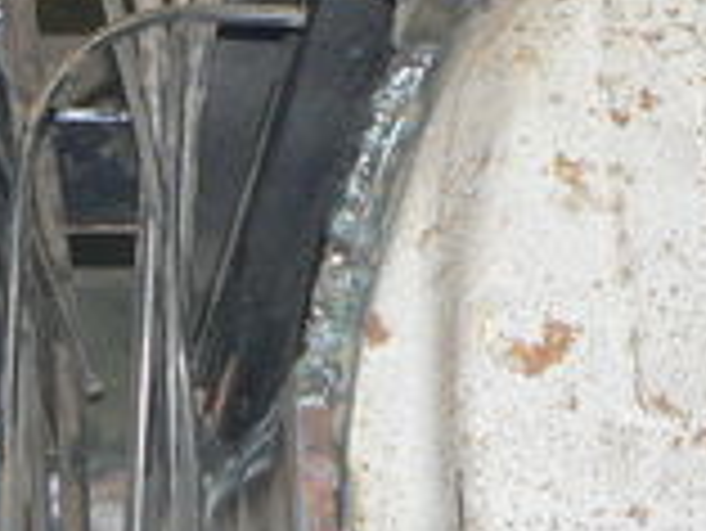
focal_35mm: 147
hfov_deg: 13.3
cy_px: 14
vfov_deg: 10.0
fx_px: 3000
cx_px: 81
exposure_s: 1/30
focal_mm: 6
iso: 100
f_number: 2.8
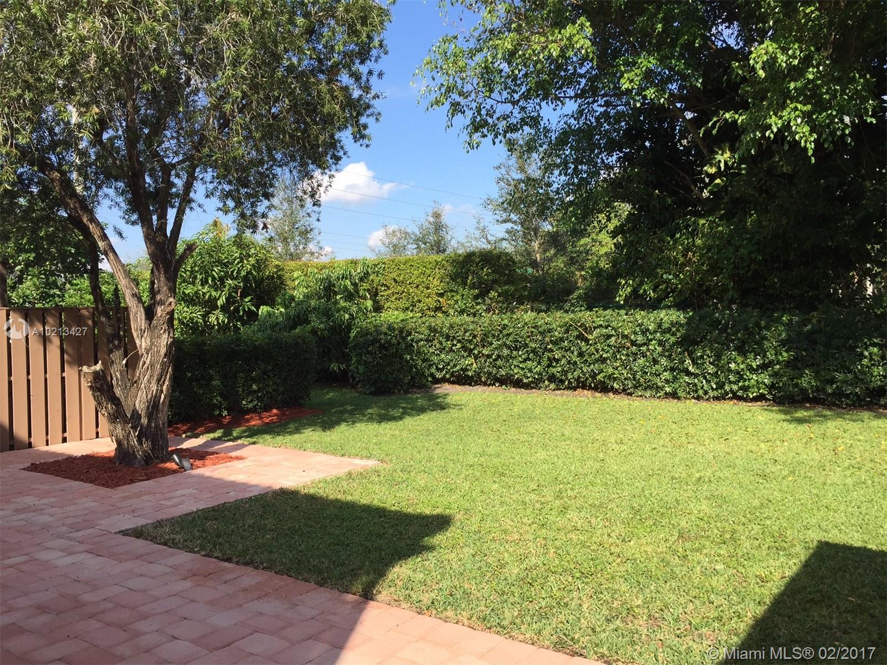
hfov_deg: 61.7
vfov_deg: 48.2
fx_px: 743
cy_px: 332
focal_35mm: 29
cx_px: 444
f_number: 2.2
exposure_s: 1/1319
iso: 32
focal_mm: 4.15
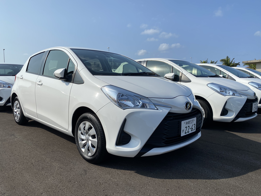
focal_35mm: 26
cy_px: 98
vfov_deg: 53.1
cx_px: 130
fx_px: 196
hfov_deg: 67.3
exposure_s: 1/5236
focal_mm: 4.25
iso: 32
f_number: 1.8
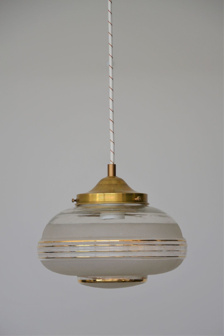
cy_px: 168
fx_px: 1469
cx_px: 112
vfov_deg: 13.0
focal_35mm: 158
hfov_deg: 8.7
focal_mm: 105
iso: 400
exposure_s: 1/400
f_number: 5.6
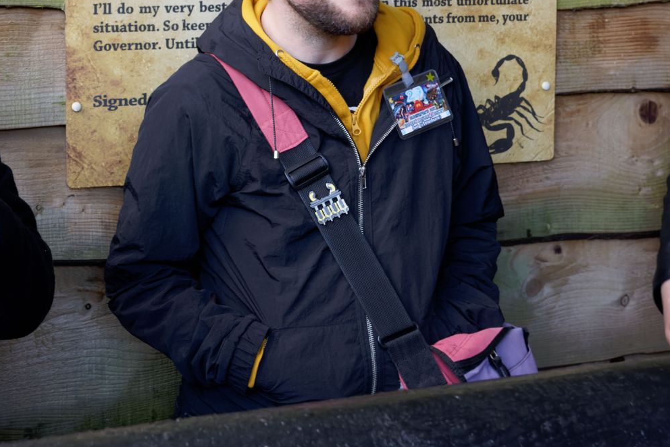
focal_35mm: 66
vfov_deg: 20.2
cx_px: 84
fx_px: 1229
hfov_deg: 29.4
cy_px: 35
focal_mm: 32
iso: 2000
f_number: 8
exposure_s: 1/125
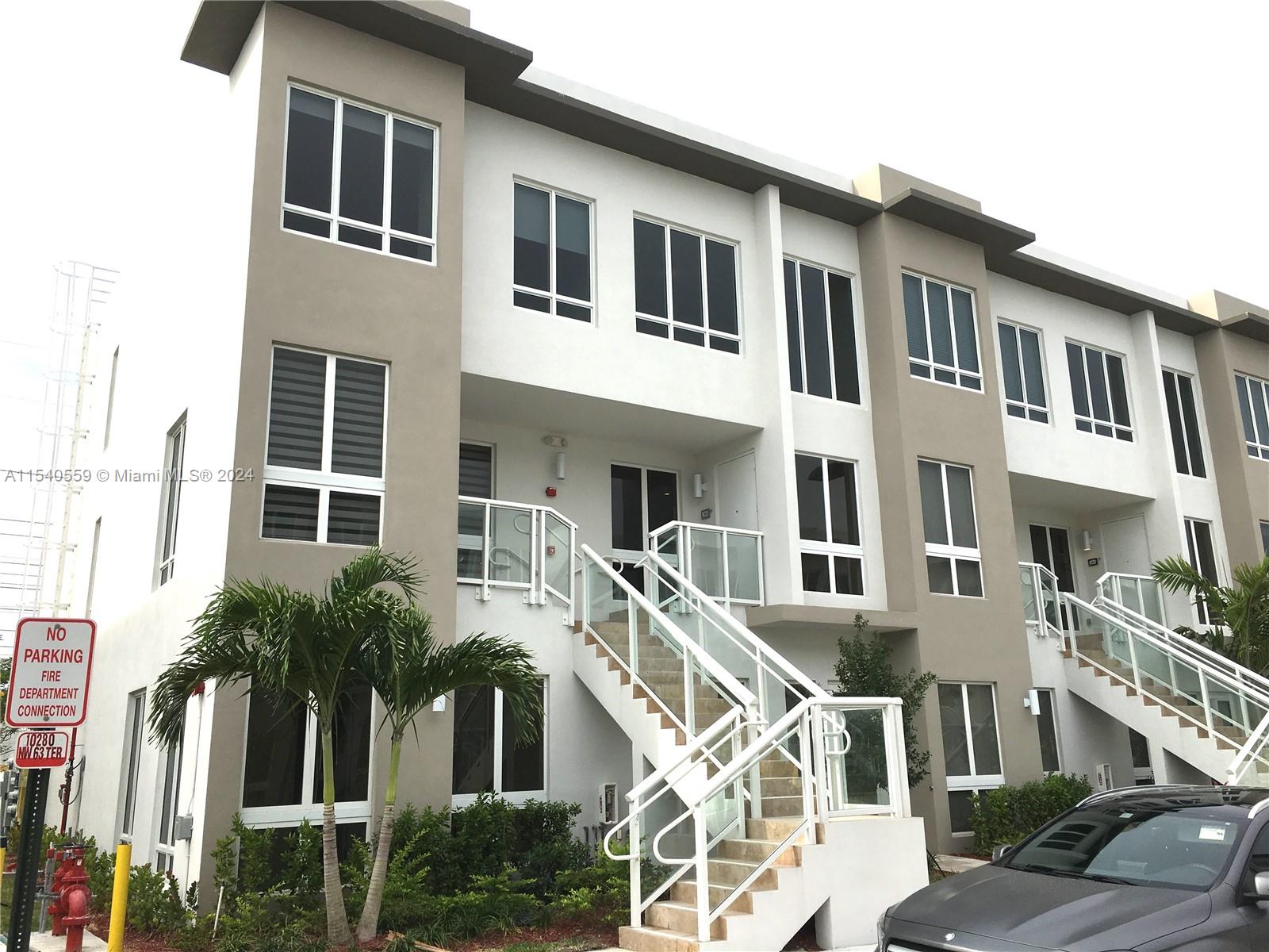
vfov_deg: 48.2
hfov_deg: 61.7
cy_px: 476
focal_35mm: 29
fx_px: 1063
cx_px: 634
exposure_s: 1/1603
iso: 25
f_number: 2.2
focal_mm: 4.15
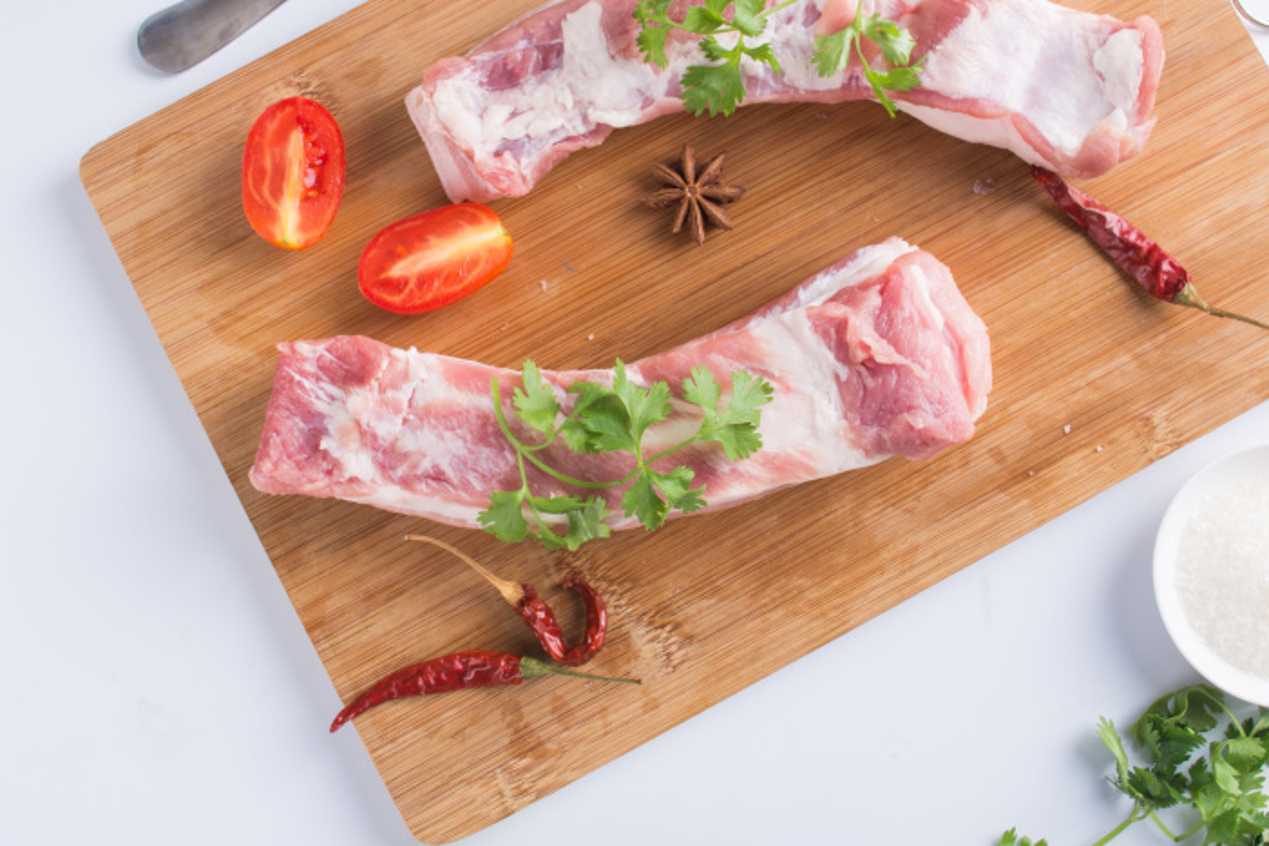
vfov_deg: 23.7
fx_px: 2009
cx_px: 692
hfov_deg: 35.0
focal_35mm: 57
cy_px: 289
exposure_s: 1/200
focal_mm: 26
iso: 100
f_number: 11
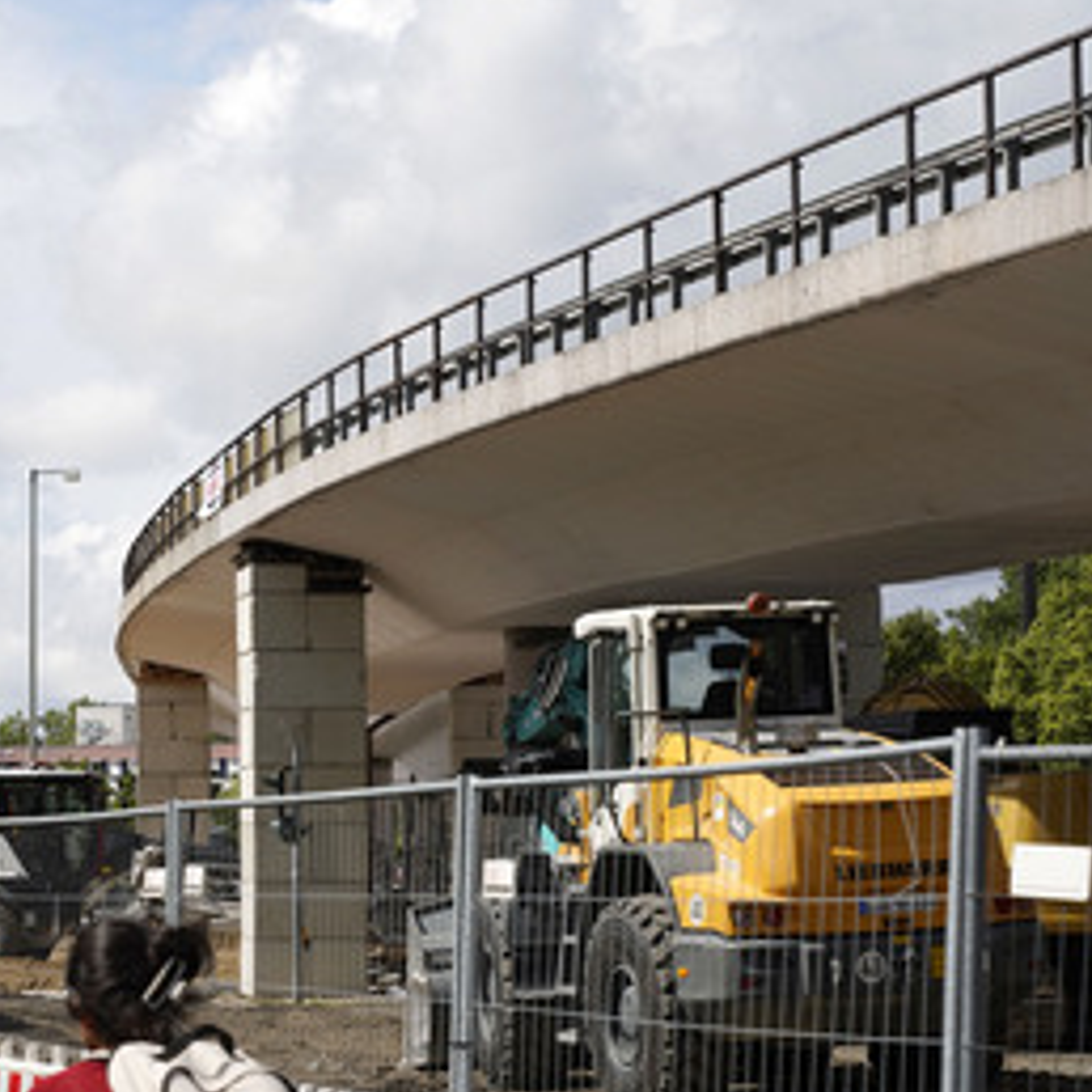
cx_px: 358
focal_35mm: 113
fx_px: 4033
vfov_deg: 15.4
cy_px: 580
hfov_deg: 15.4
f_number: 9
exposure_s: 1/1000
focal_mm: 76
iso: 320
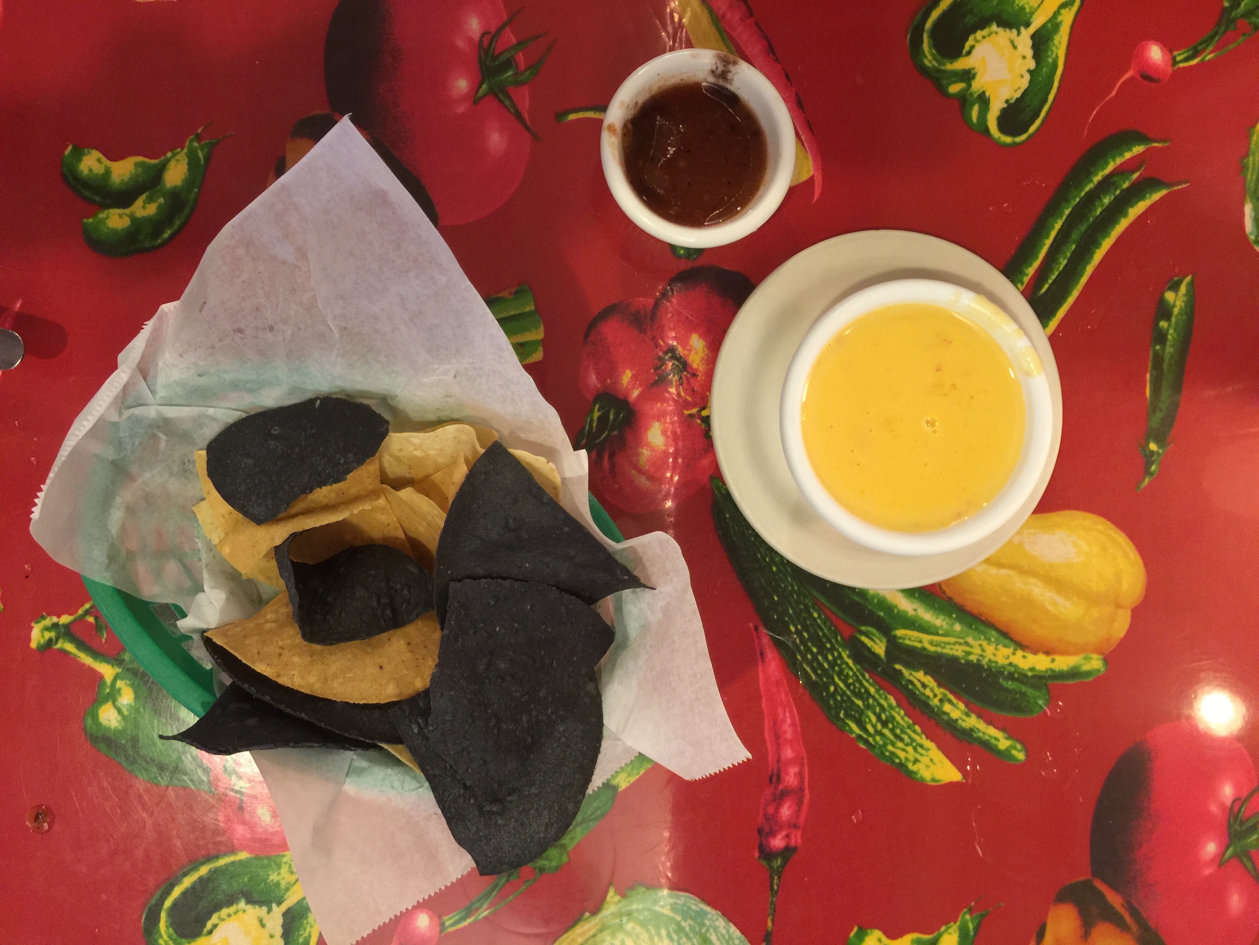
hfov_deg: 61.7
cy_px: 472
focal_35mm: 29
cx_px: 630
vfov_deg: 48.2
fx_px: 1055
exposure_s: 1/4
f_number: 2.2
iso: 64
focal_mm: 4.15
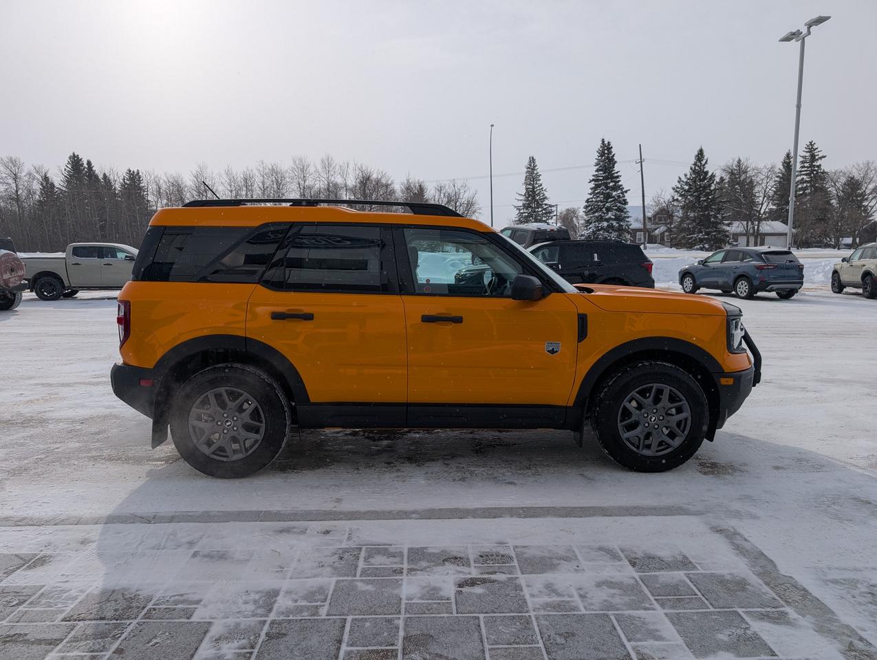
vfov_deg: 56.9
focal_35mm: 24
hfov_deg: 71.5
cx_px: 438
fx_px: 609
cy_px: 330
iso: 22
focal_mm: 6.9
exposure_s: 1/3534
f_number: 1.68
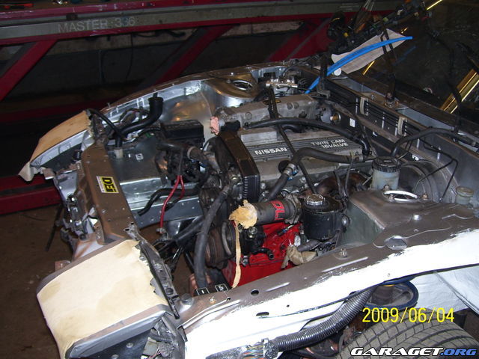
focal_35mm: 37
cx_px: 240
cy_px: 180
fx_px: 512
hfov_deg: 50.1
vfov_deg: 38.7
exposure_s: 1/60
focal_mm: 6
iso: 80
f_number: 2.7
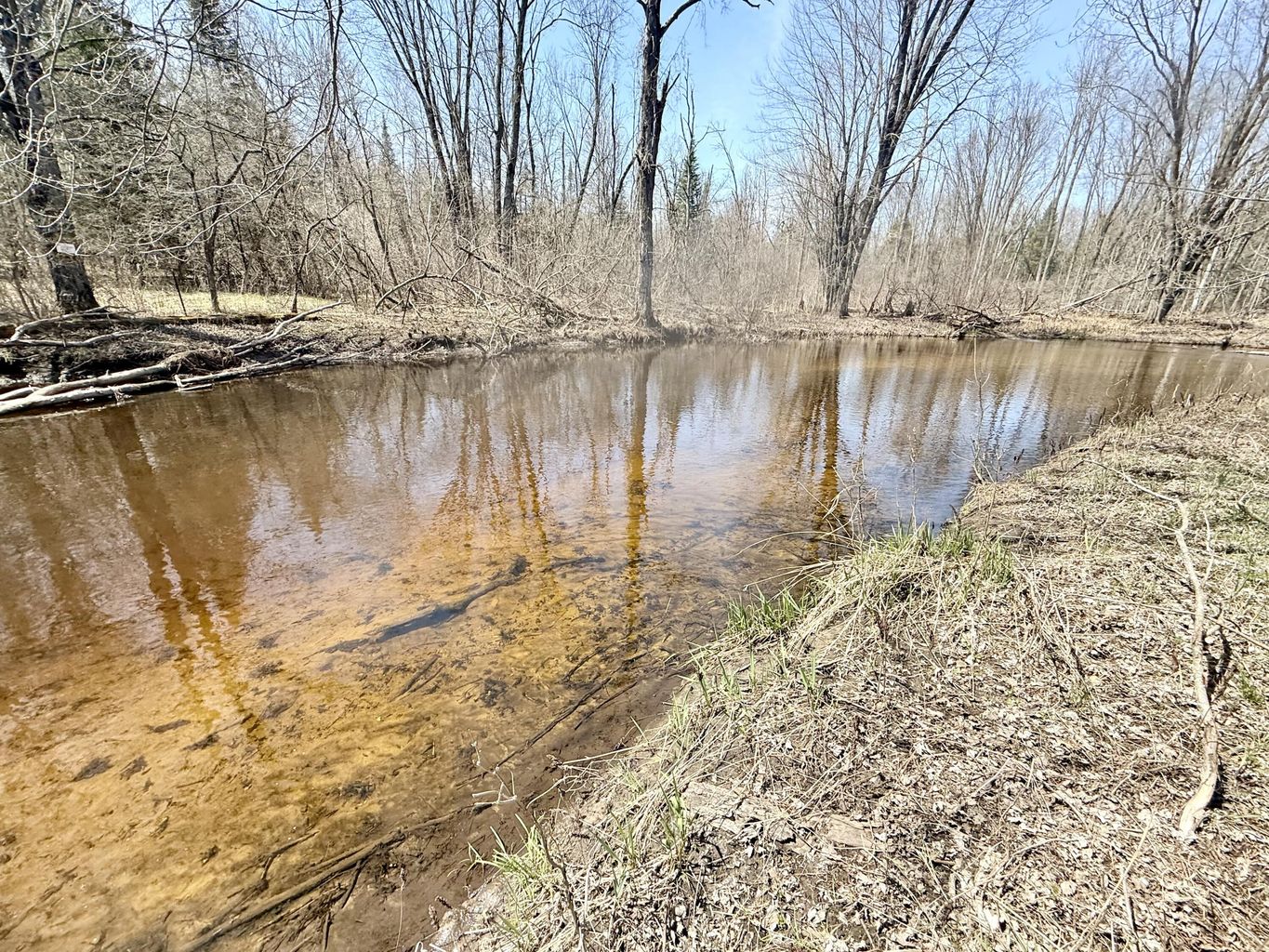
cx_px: 634
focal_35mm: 14
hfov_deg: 102.1
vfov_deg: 85.7
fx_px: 513
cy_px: 476
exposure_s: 1/475
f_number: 2.2
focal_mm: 2.22
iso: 50
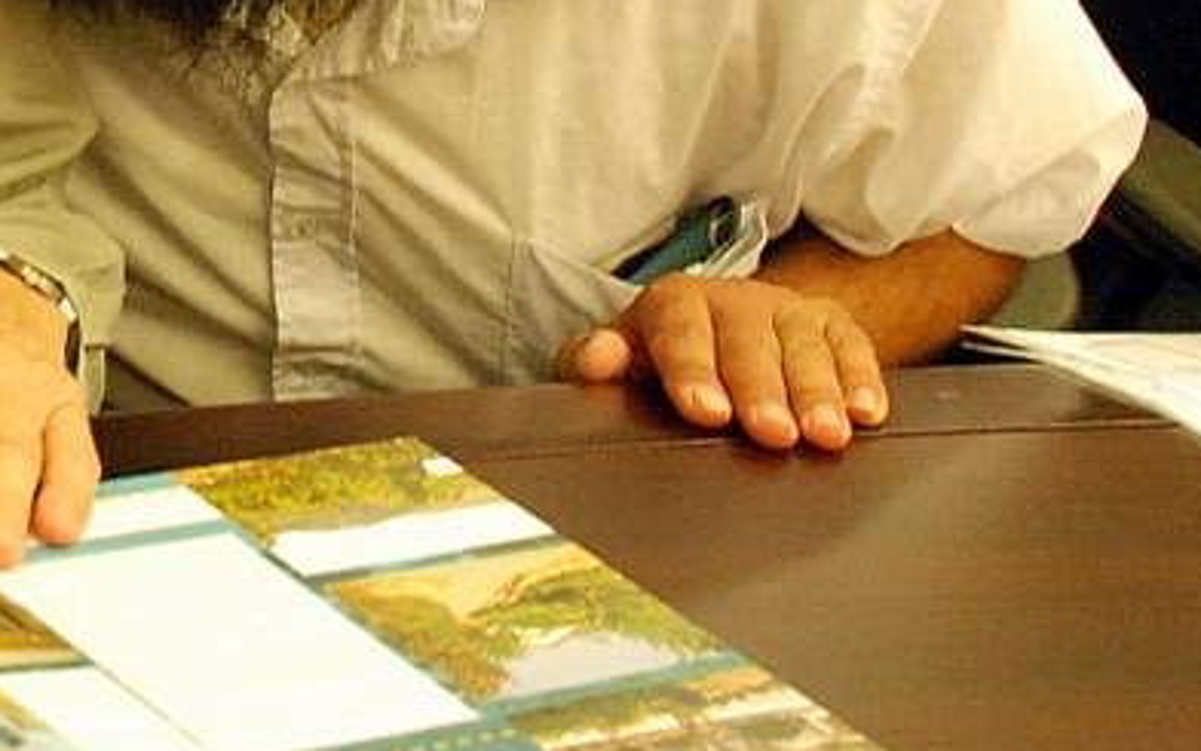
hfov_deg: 26.3
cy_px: -18
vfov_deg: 17.0
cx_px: 46
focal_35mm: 75
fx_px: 2455
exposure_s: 1/40
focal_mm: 24
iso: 1250
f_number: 4
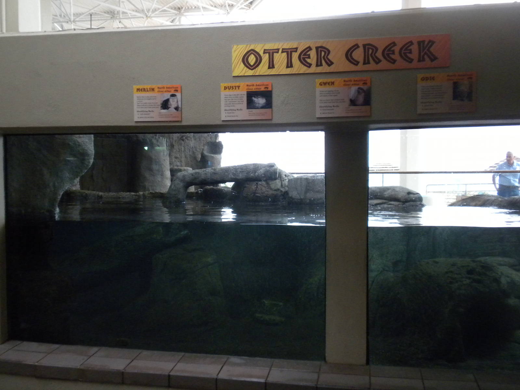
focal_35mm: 37
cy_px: 195
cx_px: 260
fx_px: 556
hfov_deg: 50.1
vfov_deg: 38.7
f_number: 3.5
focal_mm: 6.6
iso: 400
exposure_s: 1/376
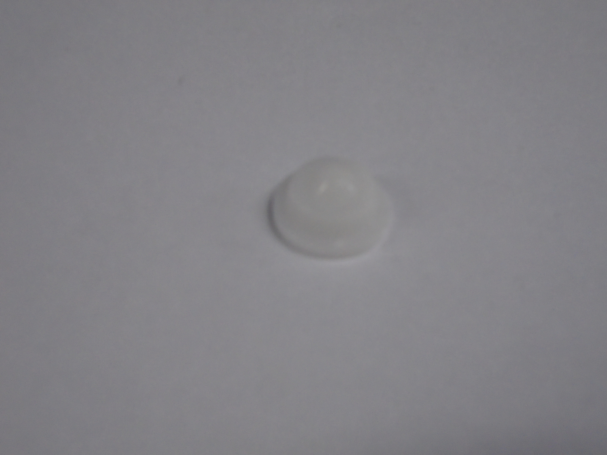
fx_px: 736
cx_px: 304
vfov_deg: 34.3
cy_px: 228
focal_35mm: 42
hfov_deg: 44.8
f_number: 4.1
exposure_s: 1/25
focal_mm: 7.4
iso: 400
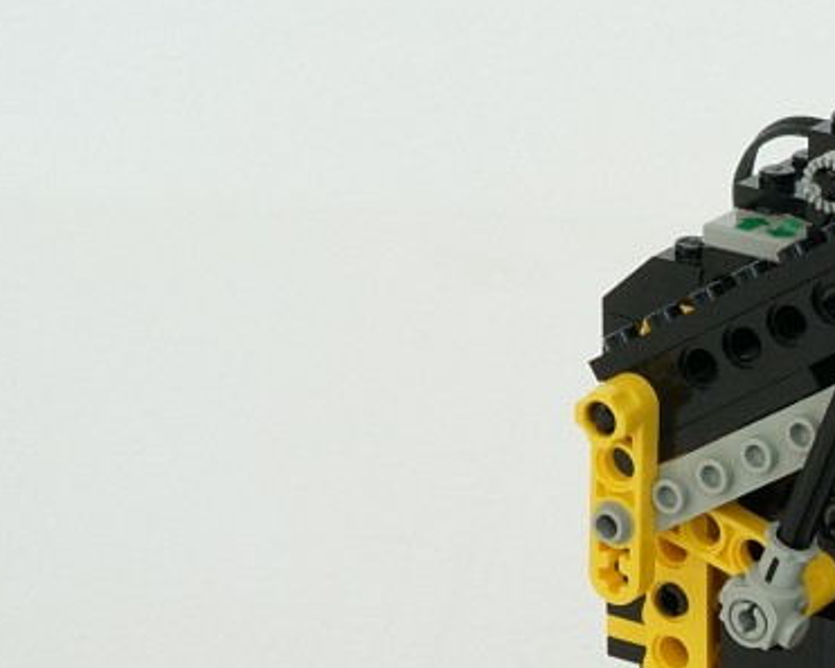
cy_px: 590
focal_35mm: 136
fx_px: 3362
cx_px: 1335
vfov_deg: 11.3
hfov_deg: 13.2
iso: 400
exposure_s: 1/25
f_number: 9
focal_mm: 28
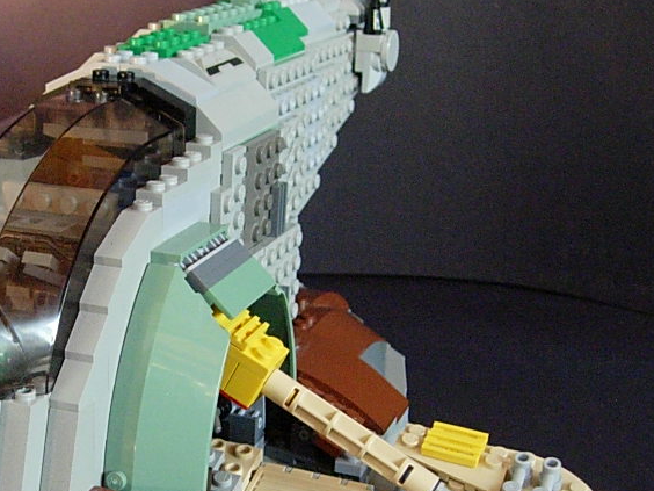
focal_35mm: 69
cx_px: 145
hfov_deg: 27.7
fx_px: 1304
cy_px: 351
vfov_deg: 21.2
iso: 400
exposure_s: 1/23.2
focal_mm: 7.8
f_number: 2.8
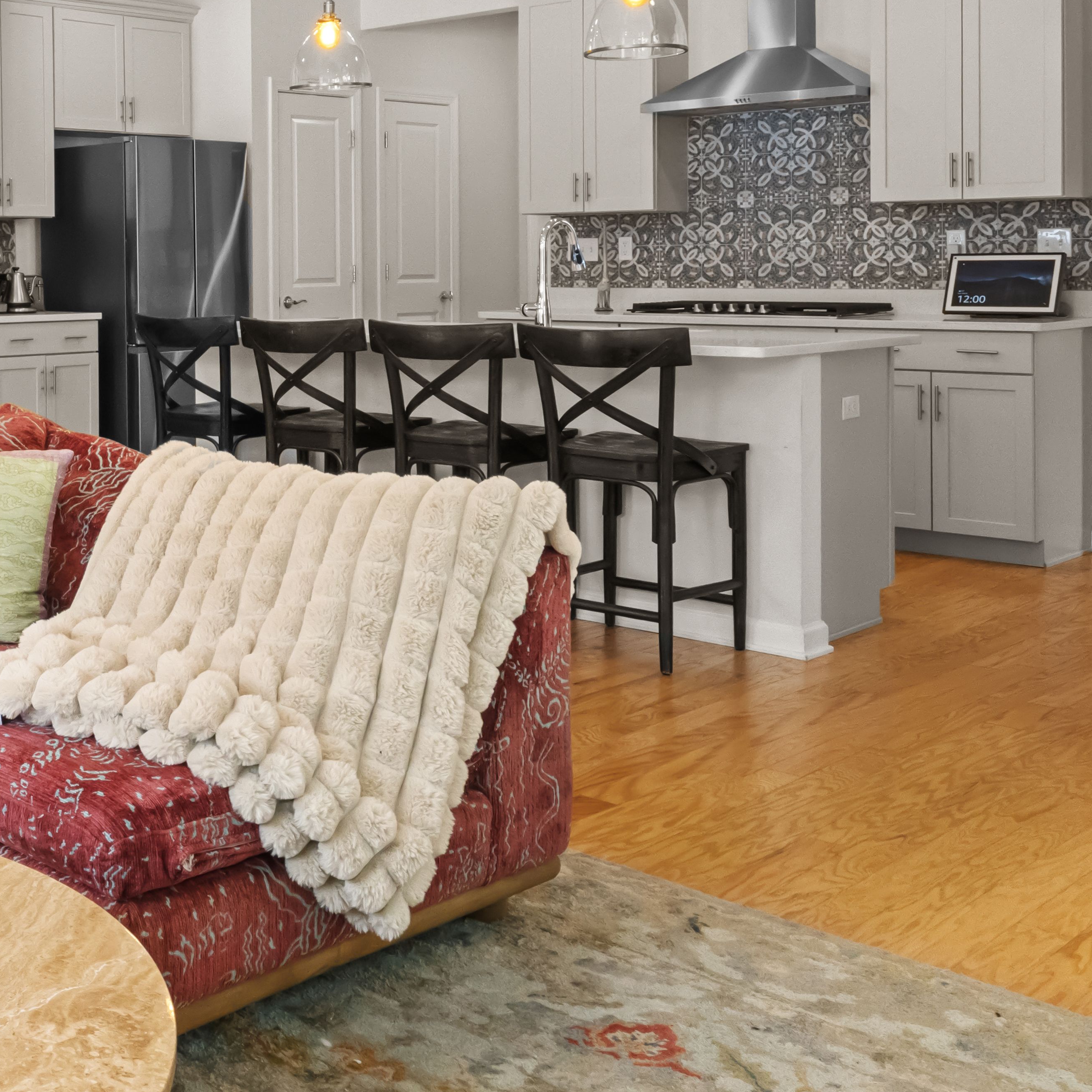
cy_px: 288
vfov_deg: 36.6
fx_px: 1611
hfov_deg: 33.6
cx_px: -44
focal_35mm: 45
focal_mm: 14.7
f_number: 11
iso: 1600
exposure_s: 1/20
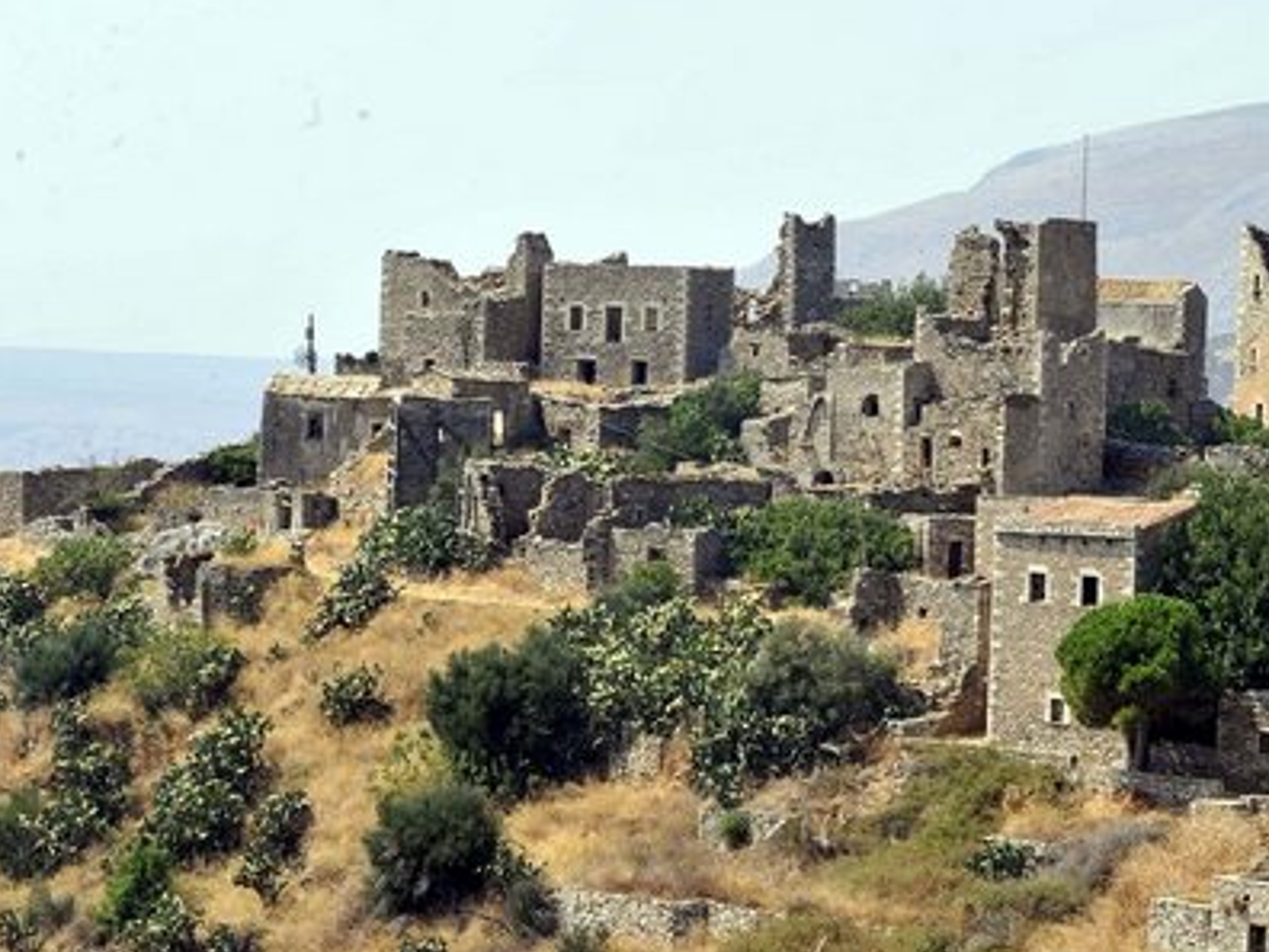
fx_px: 4362
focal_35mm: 119
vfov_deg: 12.4
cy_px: 535
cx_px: 1061
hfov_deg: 16.4
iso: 200
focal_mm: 70
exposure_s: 1/125
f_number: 14
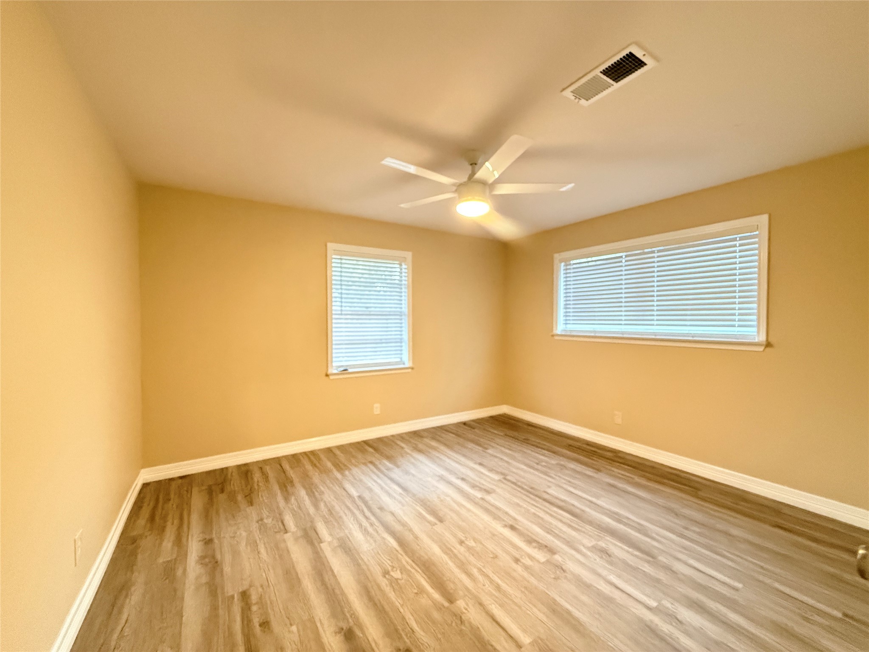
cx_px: 434
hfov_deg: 102.1
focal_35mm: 14
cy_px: 326
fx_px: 351
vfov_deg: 85.7
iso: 800
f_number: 2.2
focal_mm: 2.22
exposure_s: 1/60
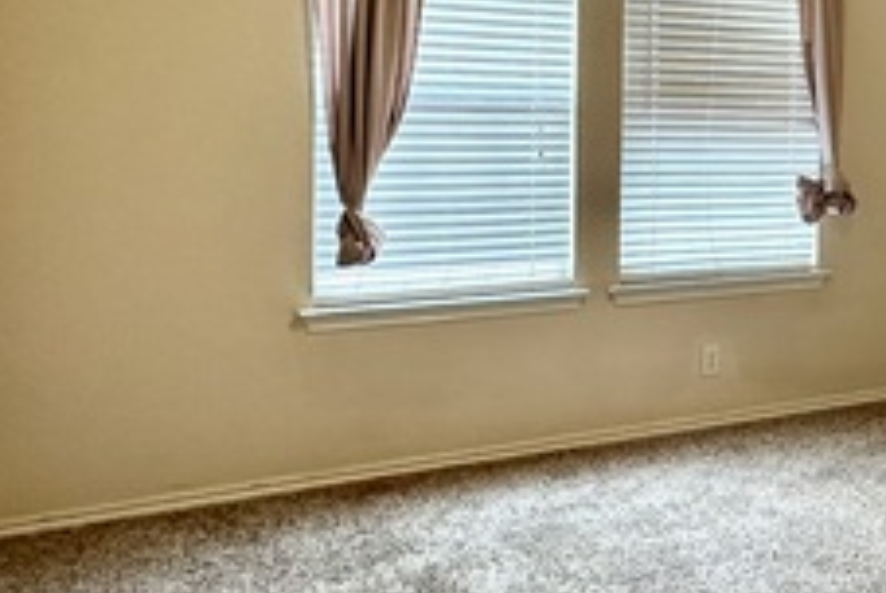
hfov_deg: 44.8
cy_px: 137
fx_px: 1010
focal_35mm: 41
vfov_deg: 32.0
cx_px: 722
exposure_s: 1/60
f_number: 2.2
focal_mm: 2.22
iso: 200
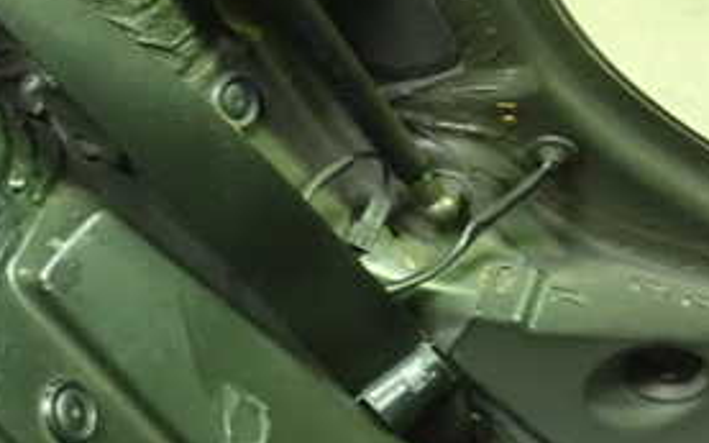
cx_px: -26
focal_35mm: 69
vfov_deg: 18.5
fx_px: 1333
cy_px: 23
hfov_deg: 27.8
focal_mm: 5.5
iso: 1600
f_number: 2.3
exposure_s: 1/30
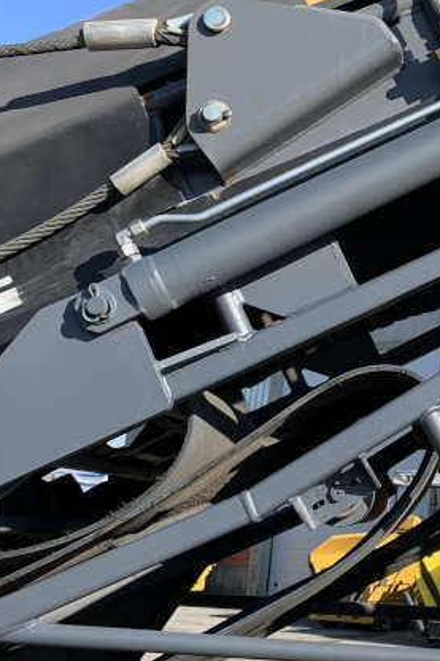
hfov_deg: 19.2
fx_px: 1193
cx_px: 581
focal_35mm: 65
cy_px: 203
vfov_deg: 30.7
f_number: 1.8
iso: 25
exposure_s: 1/1111
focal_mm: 4.25
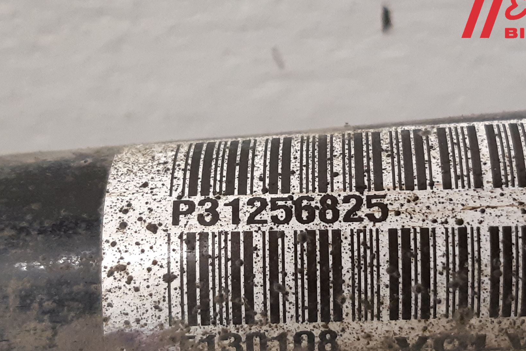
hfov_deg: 55.1
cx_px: 329
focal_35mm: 34
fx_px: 497
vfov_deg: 38.5
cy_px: 232
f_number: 1.7
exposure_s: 1/50
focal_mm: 3.93
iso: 320
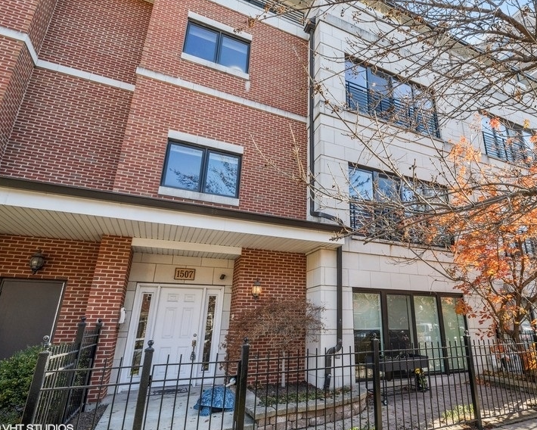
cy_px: 216
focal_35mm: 20
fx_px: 311
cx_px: 322
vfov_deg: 69.2
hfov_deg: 80.6
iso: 200
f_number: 8
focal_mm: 11
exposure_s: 1/80
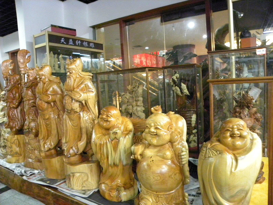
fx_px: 205
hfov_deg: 67.3
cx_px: 136
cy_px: 102
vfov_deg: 53.1
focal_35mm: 26
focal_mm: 4.6
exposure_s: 1/20.3
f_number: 2.8
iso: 800
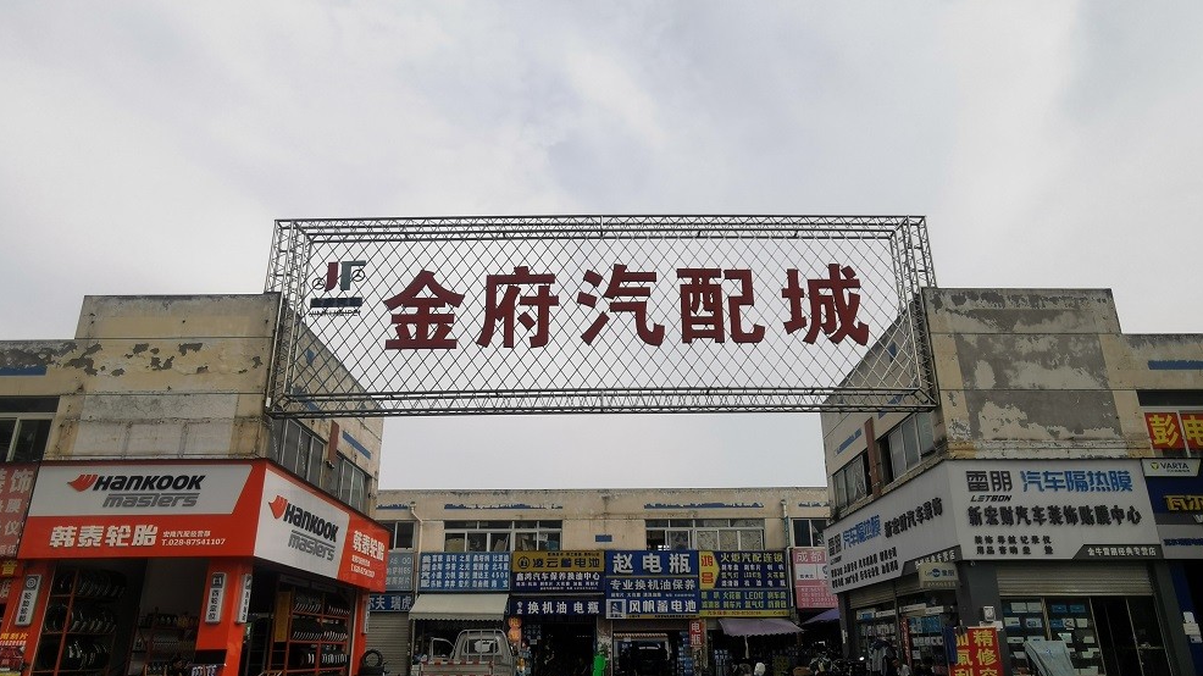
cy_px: 428
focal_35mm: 21
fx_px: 670
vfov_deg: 52.9
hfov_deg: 83.9
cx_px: 606
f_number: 2.2
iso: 50
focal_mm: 2.26
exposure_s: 1/1145
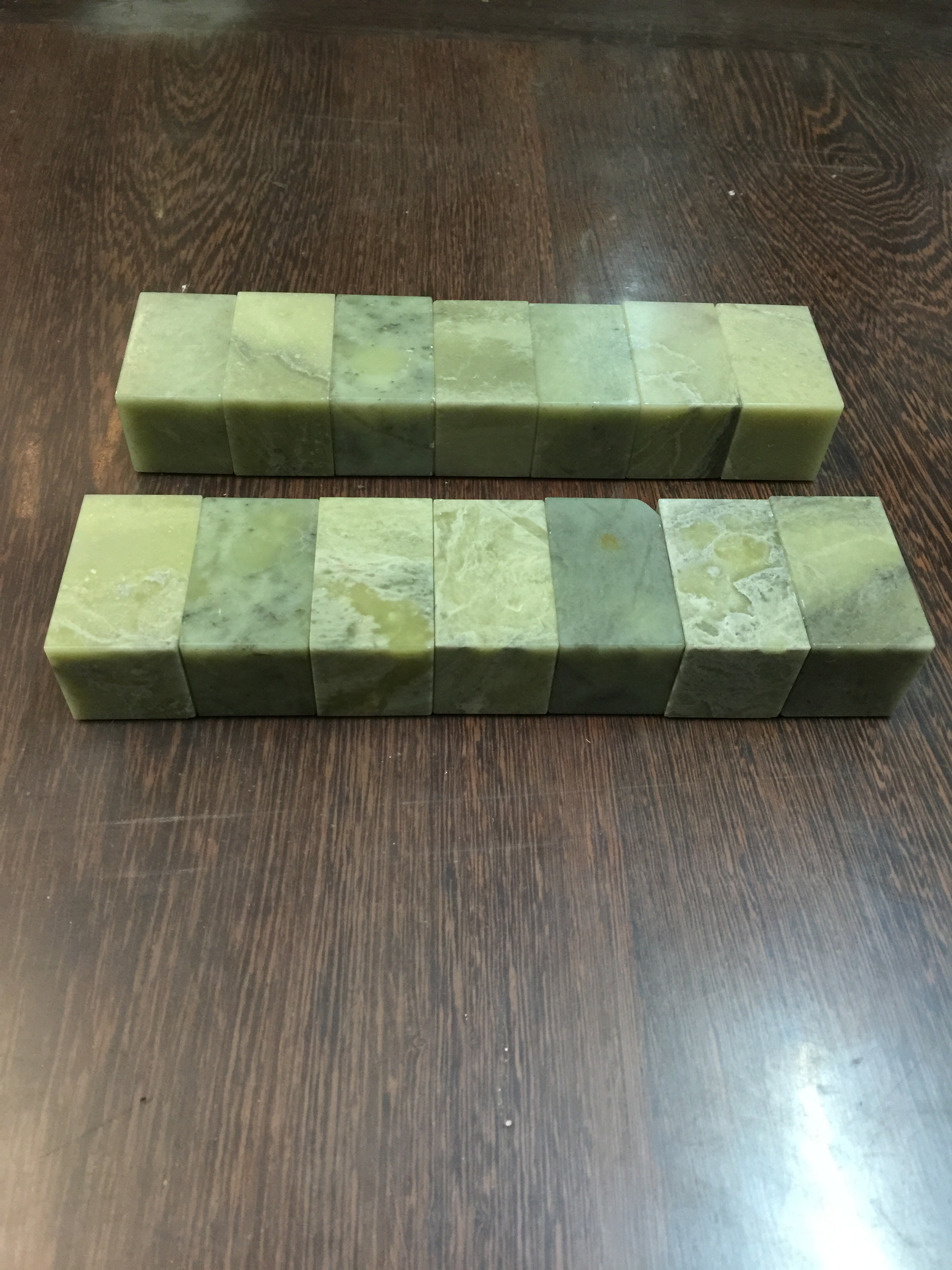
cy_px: 635
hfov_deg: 48.2
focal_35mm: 29
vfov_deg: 61.7
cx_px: 476
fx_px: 1063
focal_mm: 4.15
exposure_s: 1/17
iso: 125
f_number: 2.2
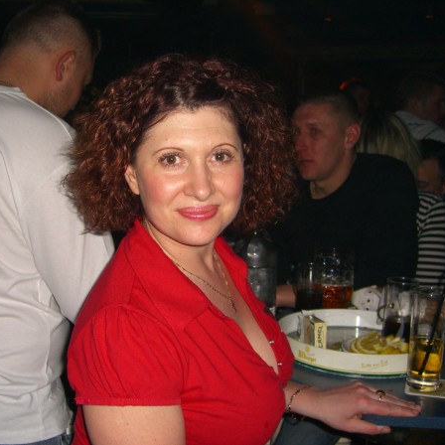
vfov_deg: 37.6
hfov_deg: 37.3
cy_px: 222
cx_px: 160
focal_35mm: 45
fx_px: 654
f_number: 2.8
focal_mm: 7.9
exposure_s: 1/60
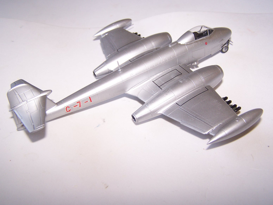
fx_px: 300
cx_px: 136
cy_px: 102
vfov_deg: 37.7
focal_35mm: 38
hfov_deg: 49.0
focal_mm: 6.3
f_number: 2.8
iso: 80
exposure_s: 1/60
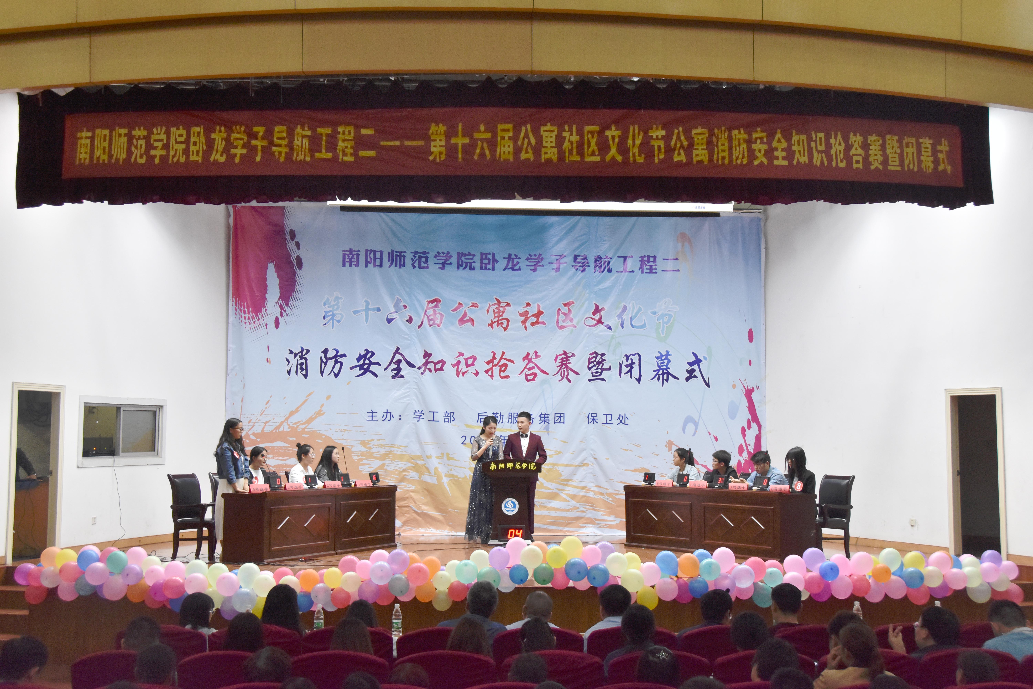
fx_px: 1334
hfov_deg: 42.3
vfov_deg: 28.9
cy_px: 344
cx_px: 516
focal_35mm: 46
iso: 2000
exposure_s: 1/160
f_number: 6.3
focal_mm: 31
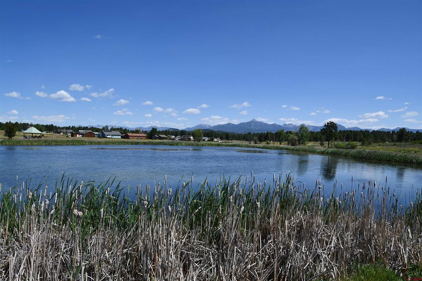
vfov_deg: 47.9
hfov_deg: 67.4
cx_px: 211
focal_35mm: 27
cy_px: 140
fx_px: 316
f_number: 10
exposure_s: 1/400
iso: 100
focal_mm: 18
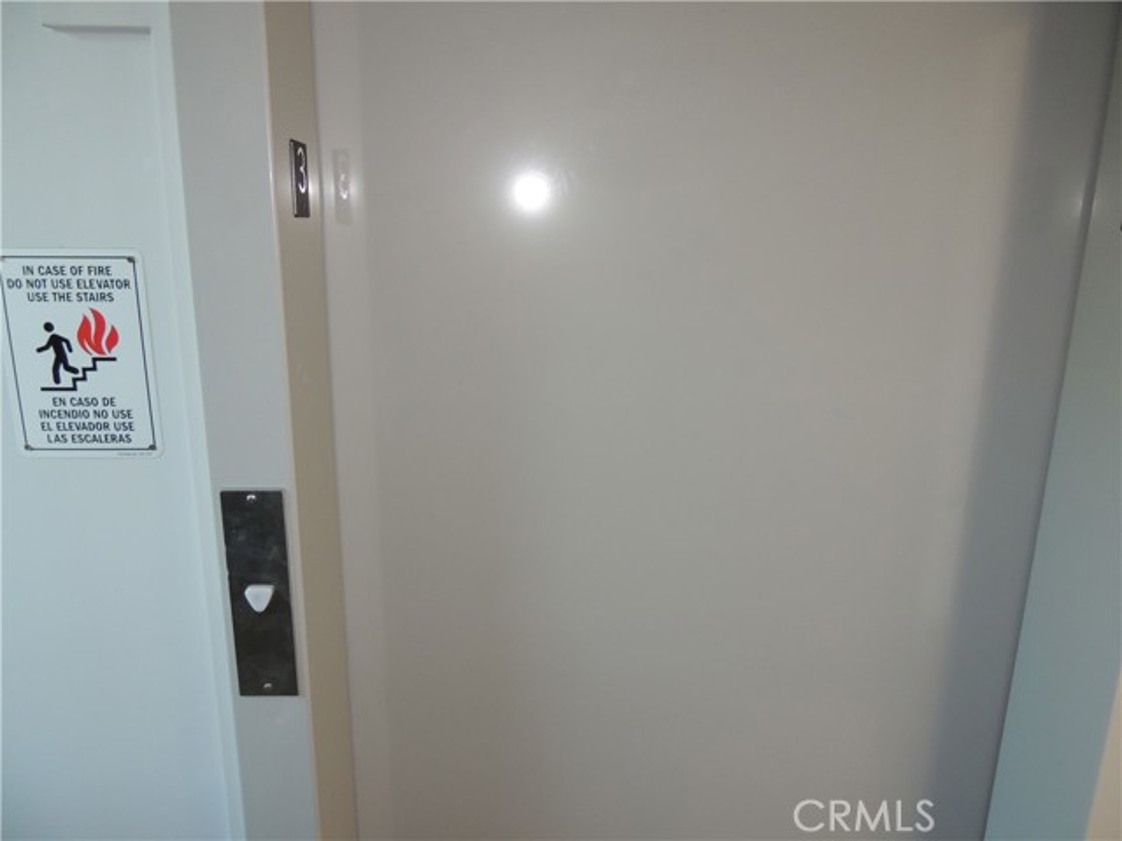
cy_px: 420
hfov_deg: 71.6
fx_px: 778
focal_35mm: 24
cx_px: 561
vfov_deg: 56.8
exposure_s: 1/30
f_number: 3
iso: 200
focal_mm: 4.3
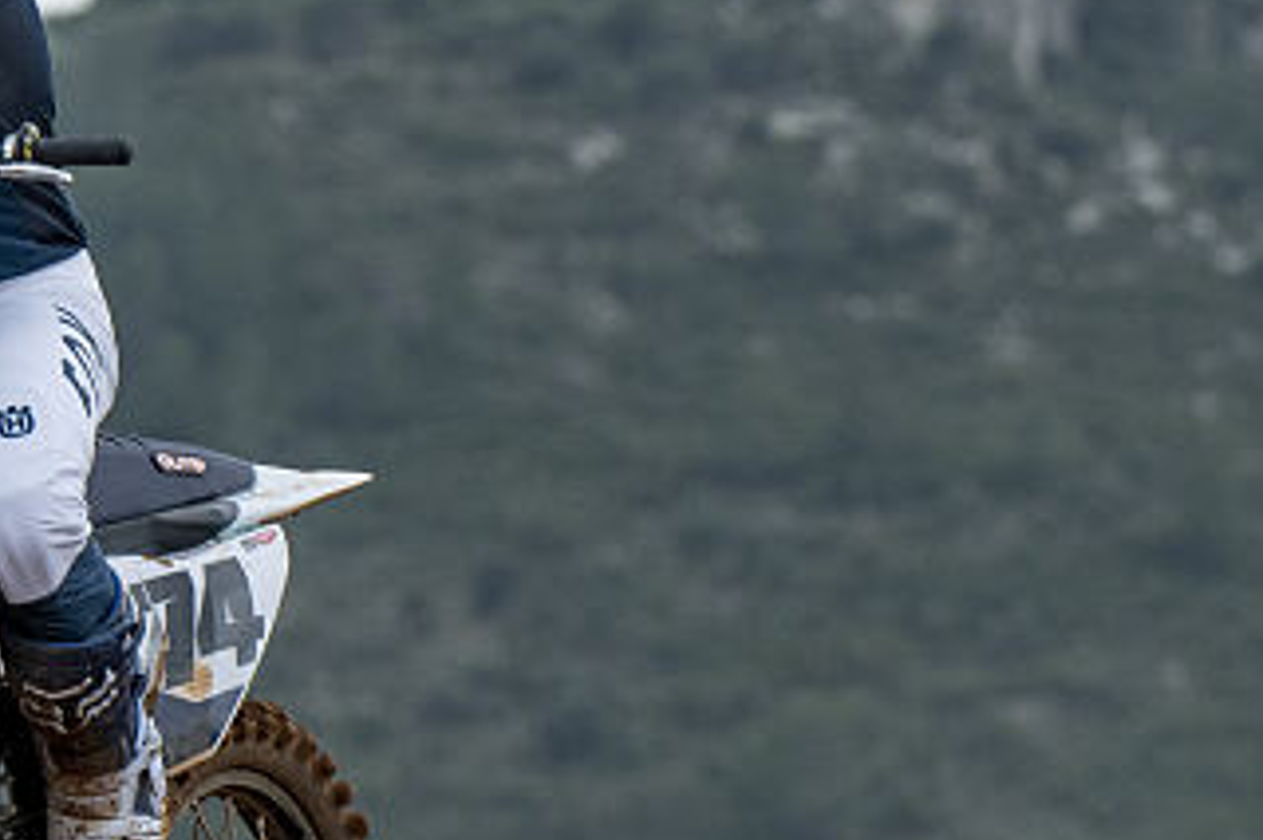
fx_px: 27139
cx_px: -193
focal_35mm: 774
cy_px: 532
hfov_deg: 2.7
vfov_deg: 1.8
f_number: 6.3
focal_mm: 200
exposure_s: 1/1000
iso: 320
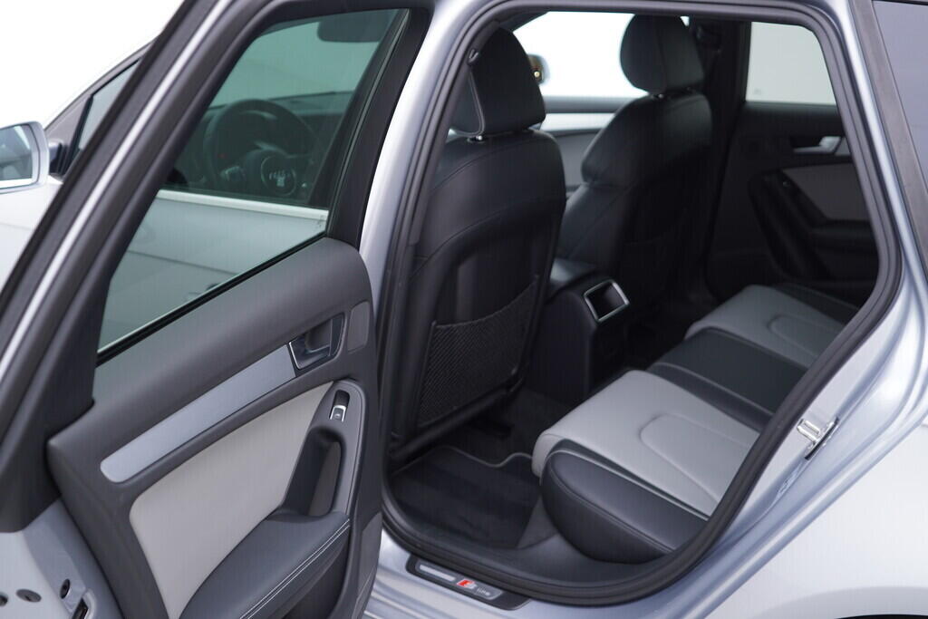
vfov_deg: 36.9
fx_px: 928
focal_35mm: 36
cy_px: 310
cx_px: 464
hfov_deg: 53.1
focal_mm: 24
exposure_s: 1/40
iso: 125
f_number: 2.8
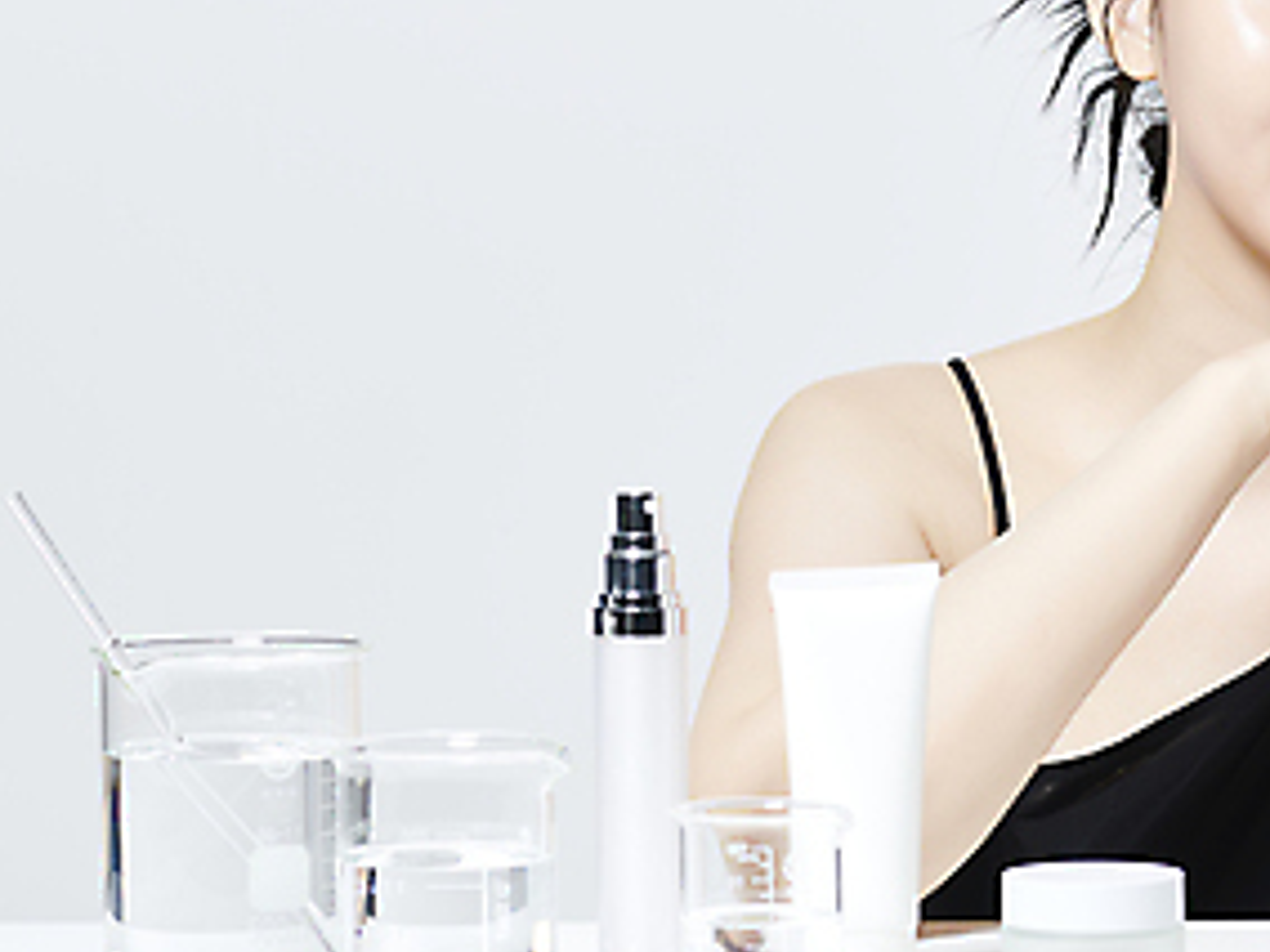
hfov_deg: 9.2
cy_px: 268
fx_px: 7815
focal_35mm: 213
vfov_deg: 7.0
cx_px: 1225
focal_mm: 105
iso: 64
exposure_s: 1/125
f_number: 13
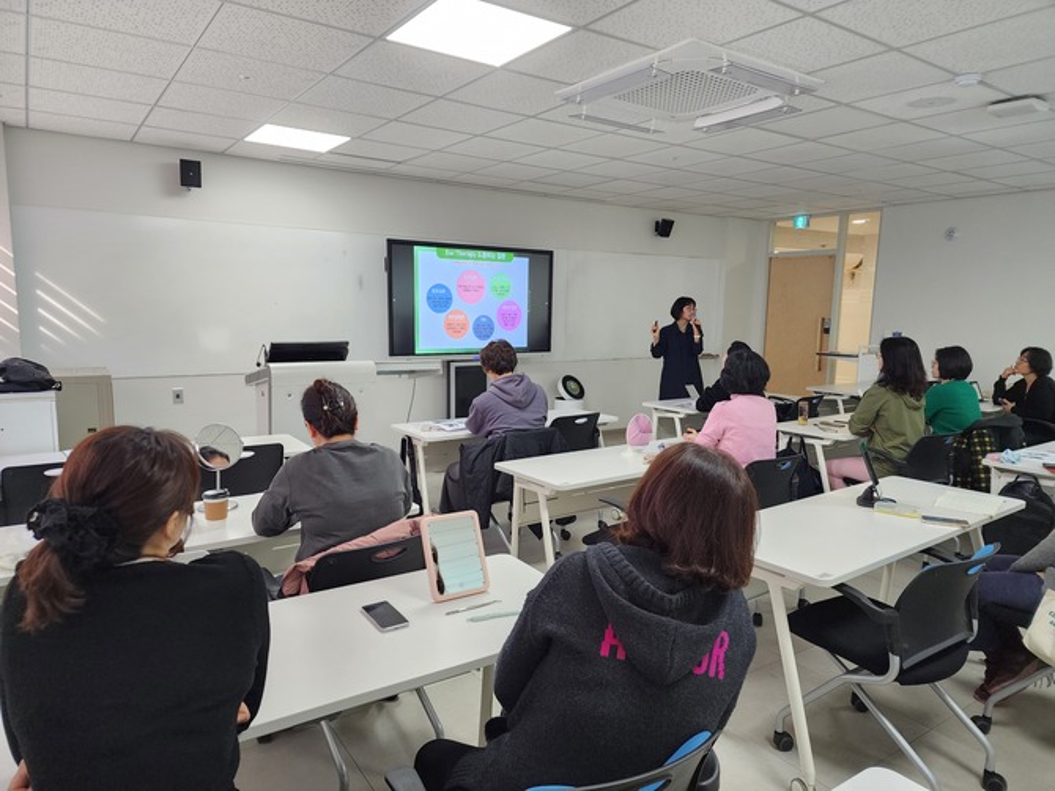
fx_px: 701
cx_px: 528
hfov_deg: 73.9
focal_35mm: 23
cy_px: 396
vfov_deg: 58.8
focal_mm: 6.4
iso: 160
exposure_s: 1/120
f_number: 1.8
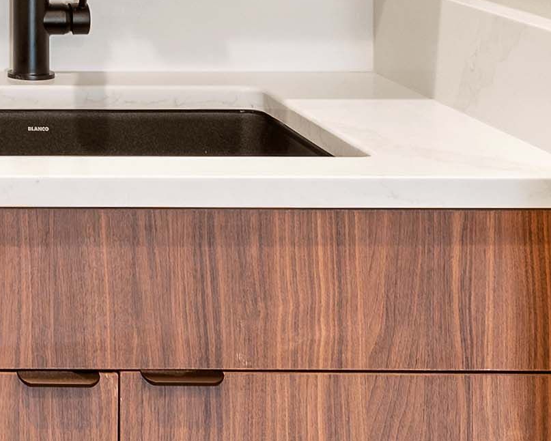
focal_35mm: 105
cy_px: -205
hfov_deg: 16.5
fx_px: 1713
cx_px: -289
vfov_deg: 13.8
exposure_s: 1.3
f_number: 8
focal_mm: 15
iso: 200
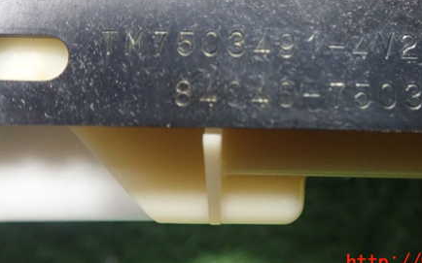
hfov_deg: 44.7
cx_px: 274
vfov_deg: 28.6
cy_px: 57
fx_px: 506
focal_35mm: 44
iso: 800
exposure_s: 1/80
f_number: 2.3
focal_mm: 5.5
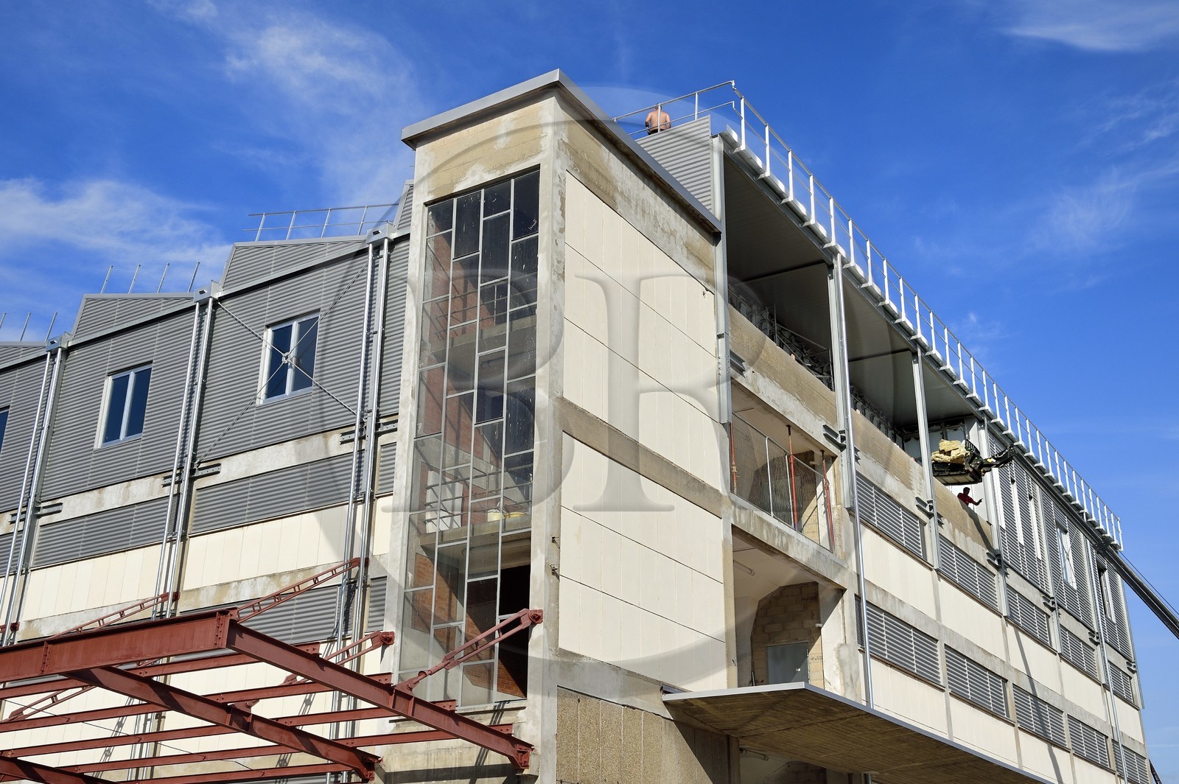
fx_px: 1309
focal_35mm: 40
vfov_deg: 33.3
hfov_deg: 48.5
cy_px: 392
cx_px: 590
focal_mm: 40
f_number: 14
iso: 200
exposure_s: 1/320
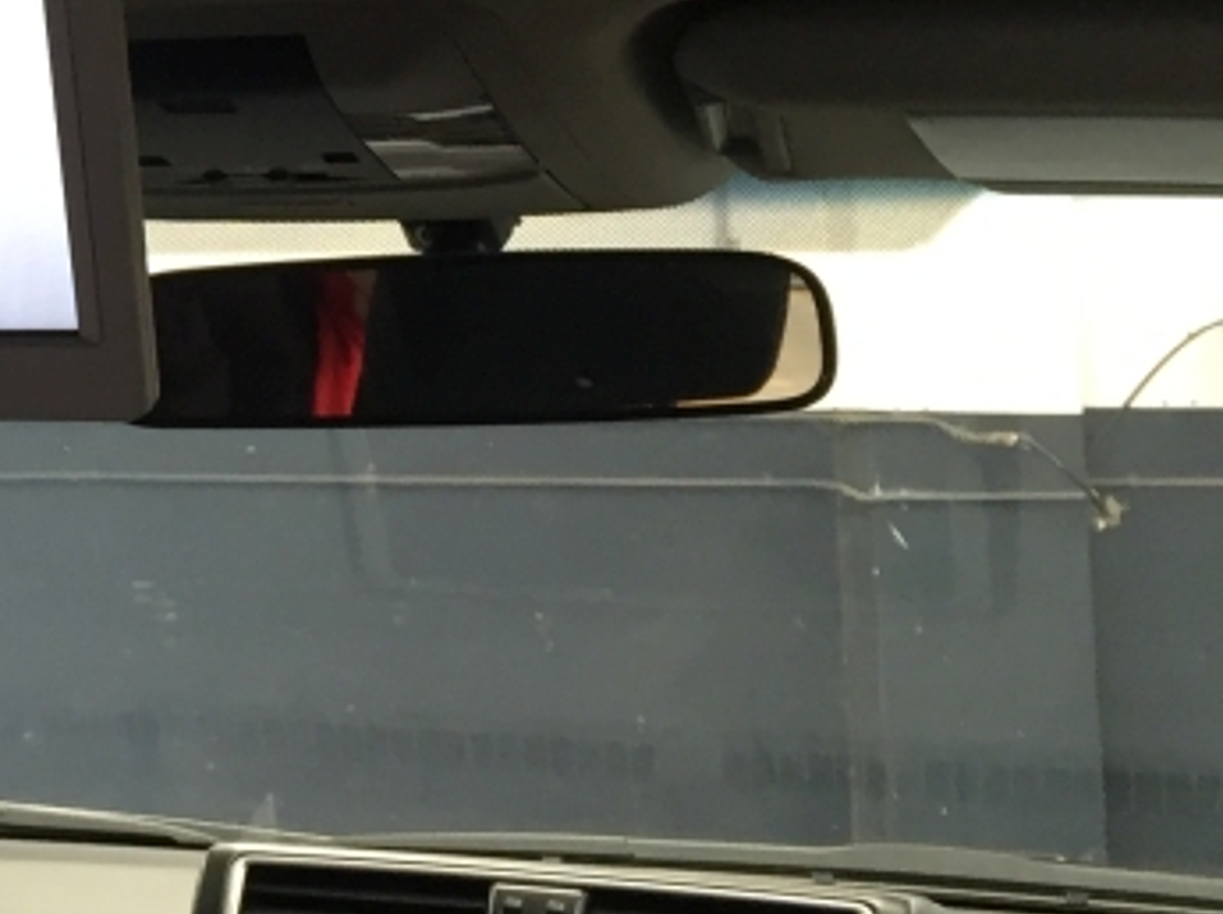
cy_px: -67
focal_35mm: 101
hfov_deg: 17.3
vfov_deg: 14.3
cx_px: -663
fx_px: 3565
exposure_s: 1/33
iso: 100
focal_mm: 4.15
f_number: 2.2
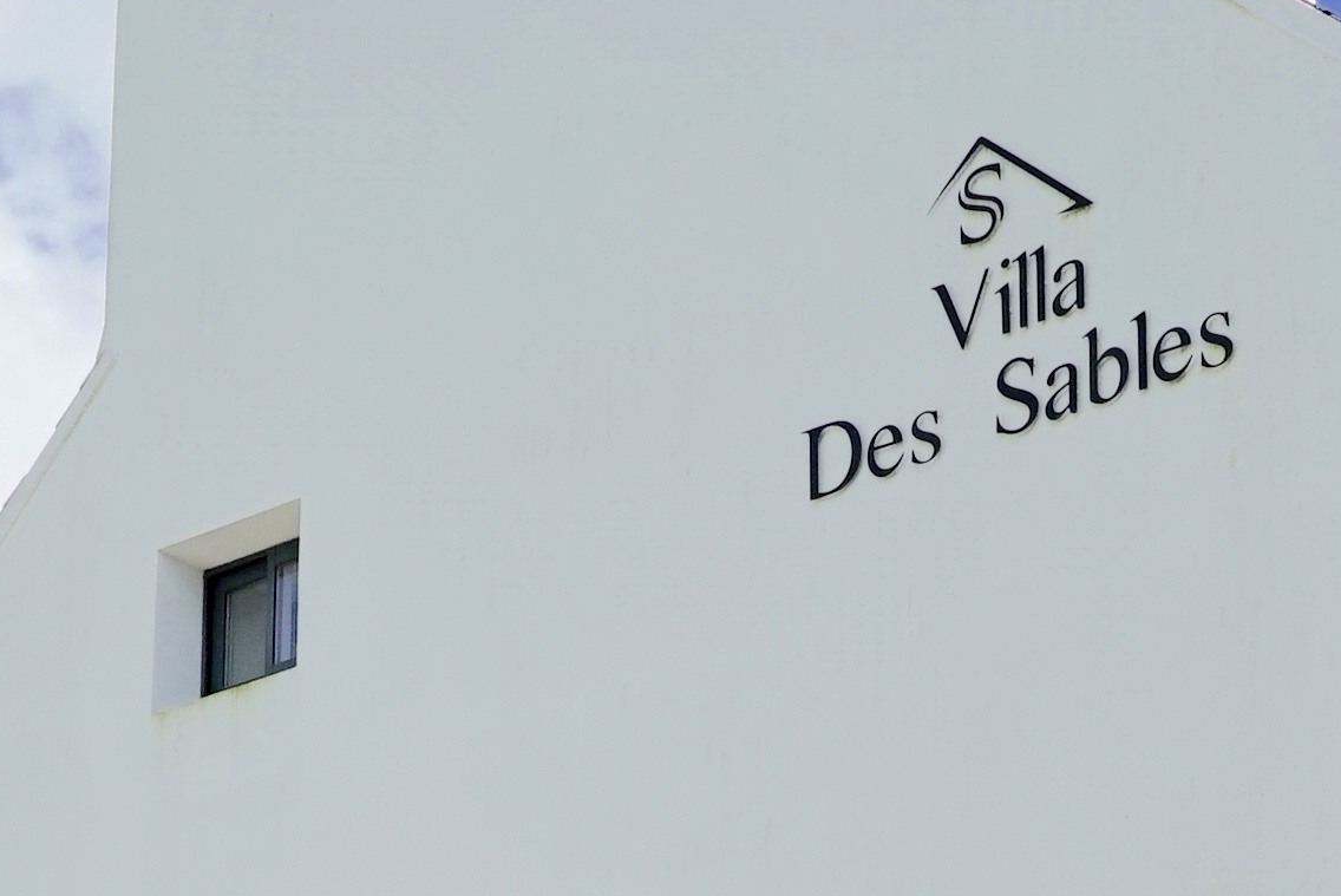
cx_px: 793
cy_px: 1247
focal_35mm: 112
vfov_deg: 11.8
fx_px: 4175
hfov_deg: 18.2
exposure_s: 1/1250
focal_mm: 30
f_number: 9
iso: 640
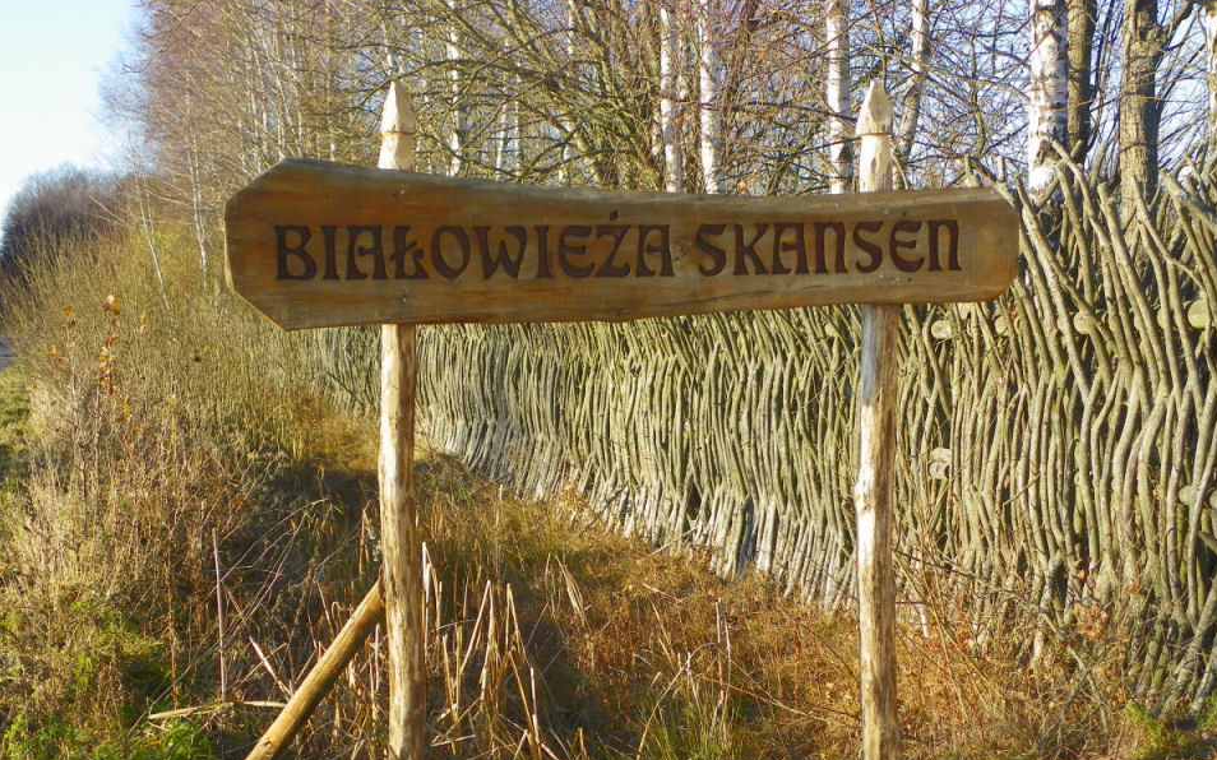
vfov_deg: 20.3
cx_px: 610
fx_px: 2122
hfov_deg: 32.0
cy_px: 449
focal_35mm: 64
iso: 64
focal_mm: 10.7
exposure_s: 1/125
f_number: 3.5
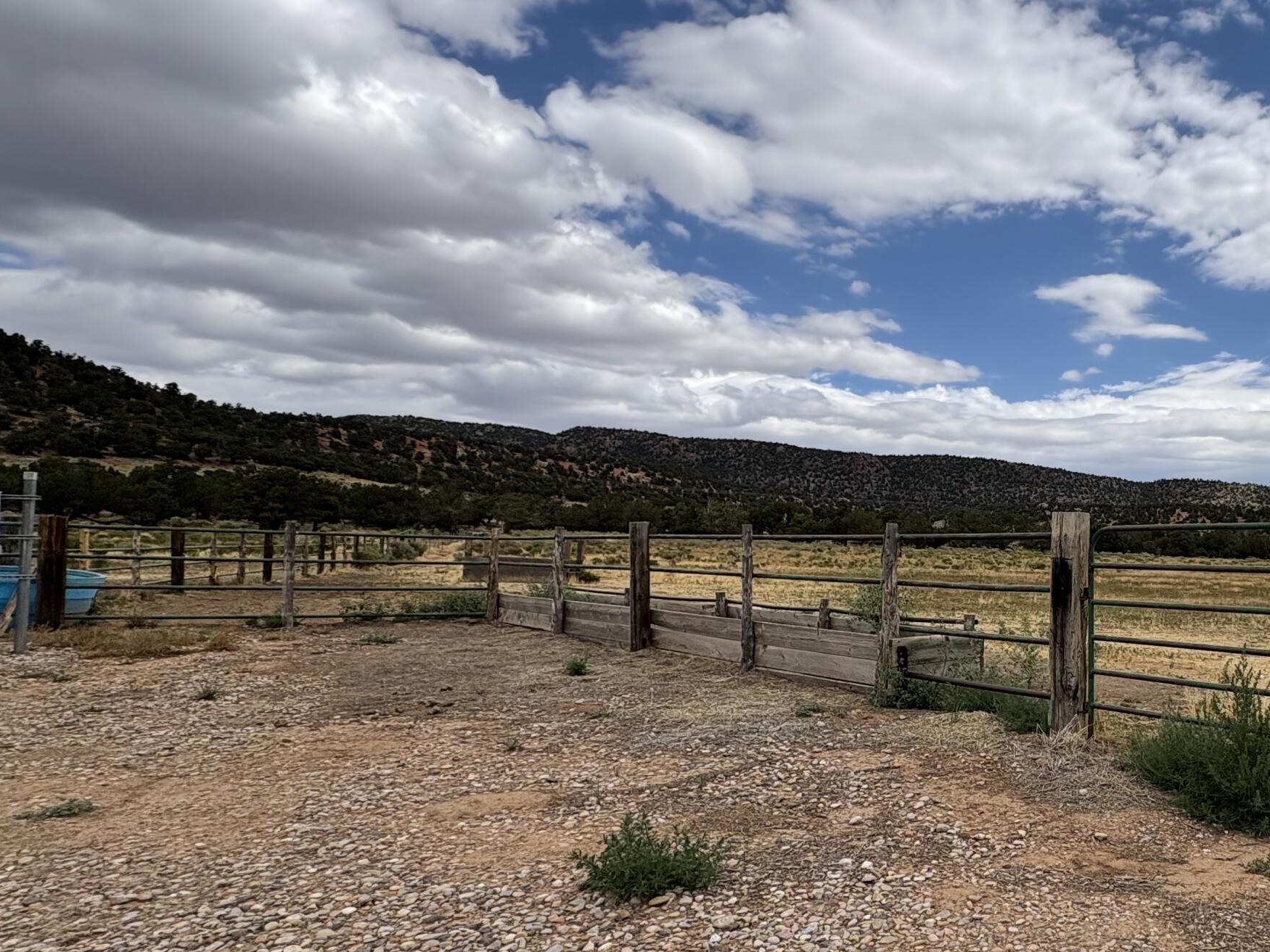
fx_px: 881
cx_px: 1081
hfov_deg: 62.9
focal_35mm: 24
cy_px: 531
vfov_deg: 56.7
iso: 50
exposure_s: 1/2874
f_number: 2.2
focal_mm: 2.22
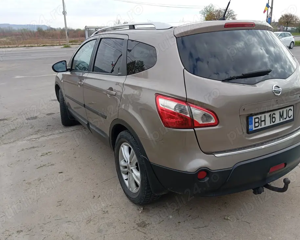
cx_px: 146
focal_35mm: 30
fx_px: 266
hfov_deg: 58.8
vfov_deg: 48.5
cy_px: 121
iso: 111
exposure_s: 1/253
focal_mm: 4.22
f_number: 1.8
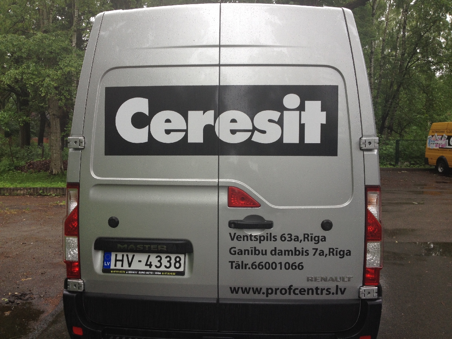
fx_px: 457
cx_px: 226
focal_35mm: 35
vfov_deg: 40.7
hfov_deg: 52.6
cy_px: 170
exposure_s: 1/161
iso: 64
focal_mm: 4.28
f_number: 2.4
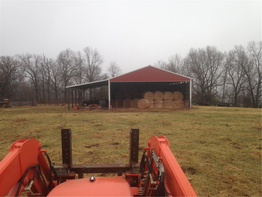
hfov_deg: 55.4
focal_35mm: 33
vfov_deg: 42.9
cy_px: 98
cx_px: 131
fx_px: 250
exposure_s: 1/219
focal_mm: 4.12
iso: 50
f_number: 2.4
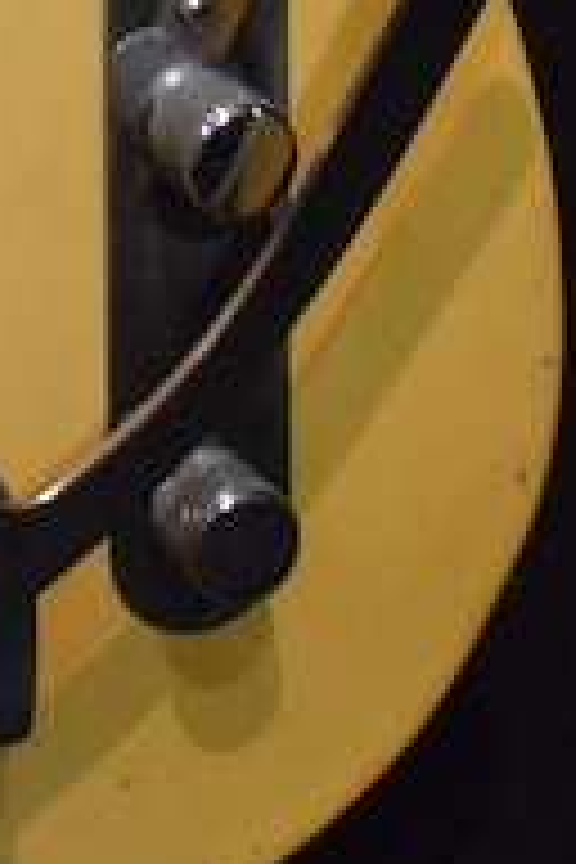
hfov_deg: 5.3
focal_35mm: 258
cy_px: -2034
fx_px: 6192
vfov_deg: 6.9
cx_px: -428
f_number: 3.8
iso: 2500
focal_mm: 22
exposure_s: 1/30
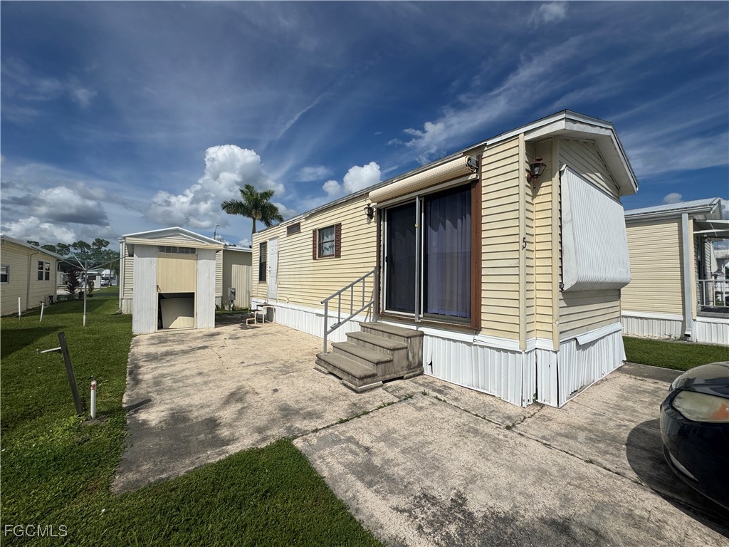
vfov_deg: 85.7
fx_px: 295
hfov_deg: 102.1
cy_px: 274
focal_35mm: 14
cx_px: 364
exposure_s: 1/5650
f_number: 2.2
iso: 32
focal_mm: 2.22
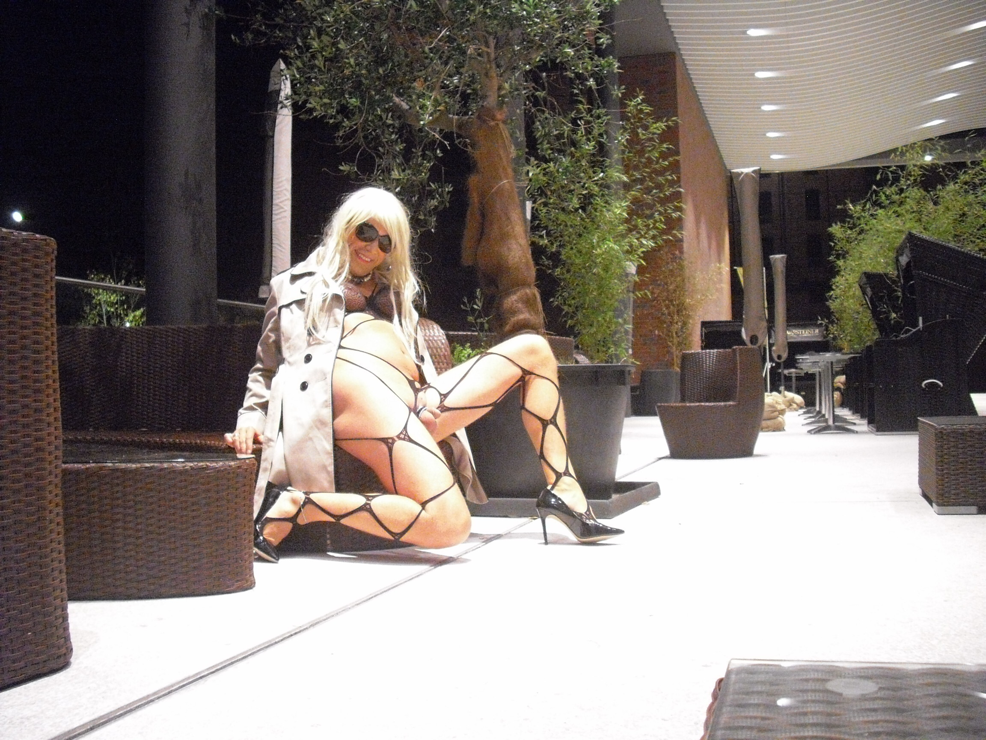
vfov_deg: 37.7
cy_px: 370
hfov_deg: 49.0
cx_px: 493
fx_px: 1082
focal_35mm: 38
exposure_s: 1/15
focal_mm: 6.2
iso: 800
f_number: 2.8
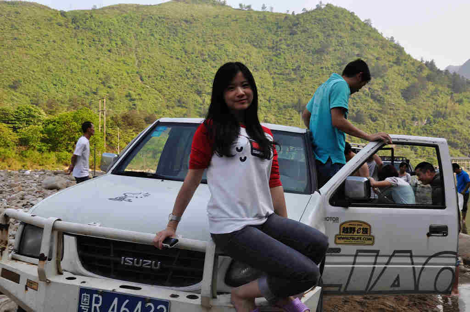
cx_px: 235
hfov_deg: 46.5
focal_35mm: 42
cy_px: 156
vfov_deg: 31.8
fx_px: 548
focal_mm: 28
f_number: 11
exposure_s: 1/125
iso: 200
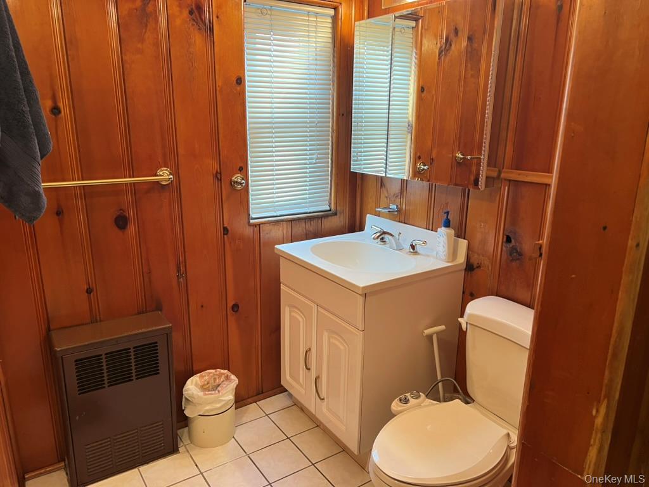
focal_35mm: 26
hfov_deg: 67.3
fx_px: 487
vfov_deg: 53.1
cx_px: 324
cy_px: 244
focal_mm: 5.7
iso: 100
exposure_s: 1/60
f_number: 1.5
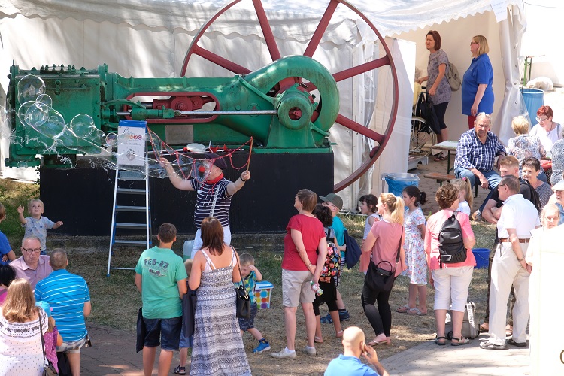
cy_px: 188
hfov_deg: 8.8
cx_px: 282
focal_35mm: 234
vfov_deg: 5.9
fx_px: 3666
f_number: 4.5
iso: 200
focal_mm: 156.1
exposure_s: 1/210
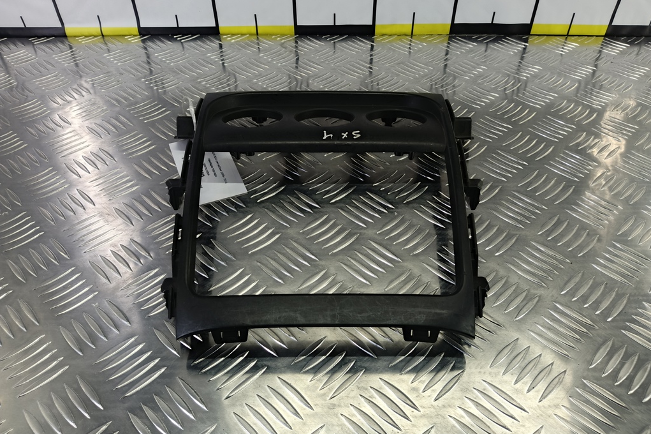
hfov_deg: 73.8
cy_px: 206
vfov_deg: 53.1
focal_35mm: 24
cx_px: 326
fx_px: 434
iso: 95
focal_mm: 4.11
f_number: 1.6
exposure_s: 1/33.3
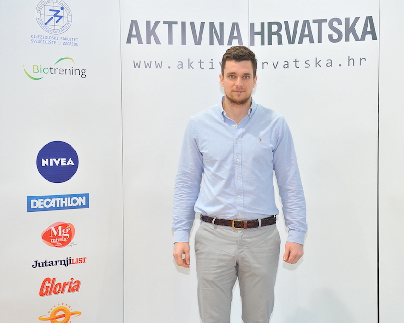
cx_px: 224
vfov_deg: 26.7
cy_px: 162
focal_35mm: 57
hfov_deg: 33.0
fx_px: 682
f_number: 3.5
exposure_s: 1/100
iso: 1600
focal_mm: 50
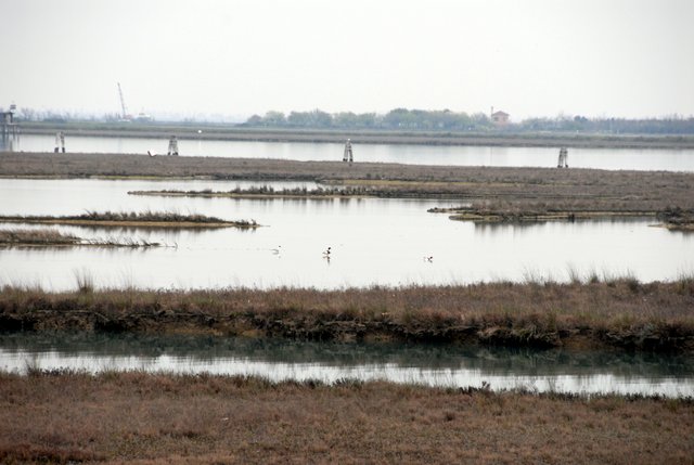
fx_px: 5793
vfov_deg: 4.6
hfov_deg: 6.9
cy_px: 232
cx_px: 347
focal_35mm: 300
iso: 320
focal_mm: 200
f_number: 7.1
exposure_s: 1/200
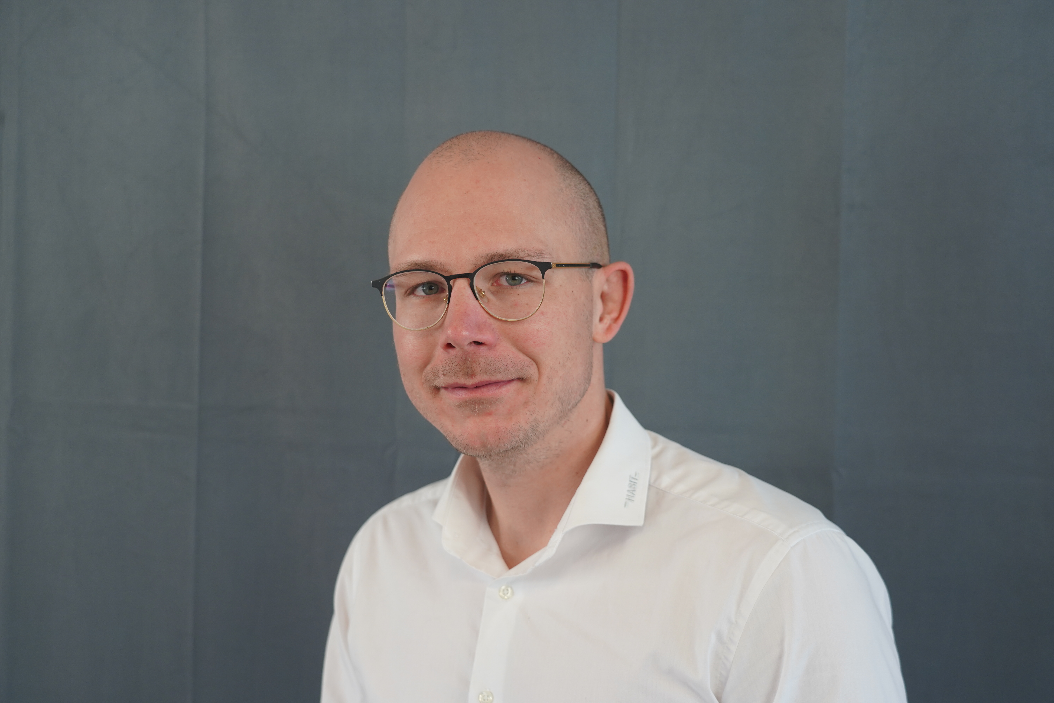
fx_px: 1464
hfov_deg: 39.6
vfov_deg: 27.0
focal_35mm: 50
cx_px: 527
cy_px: 352
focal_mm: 50
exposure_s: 1/160
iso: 800
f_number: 4
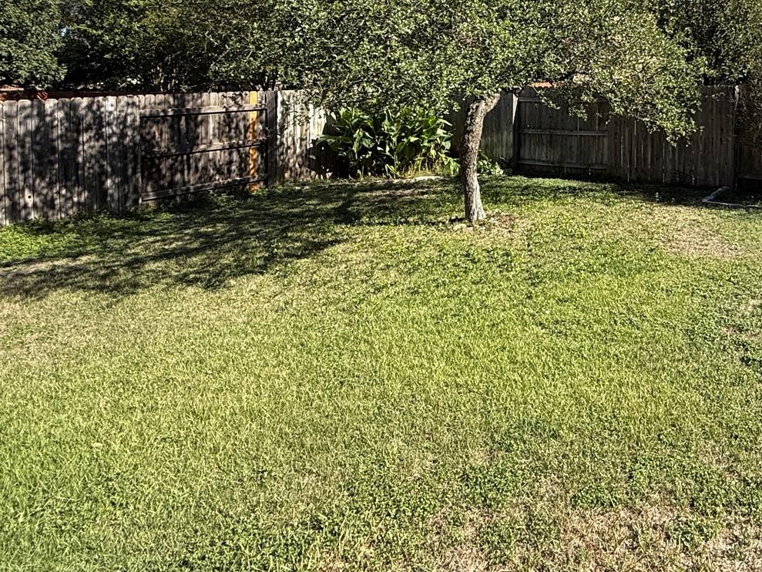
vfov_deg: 45.2
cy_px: 96
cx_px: 593
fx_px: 638
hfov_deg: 57.7
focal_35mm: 29
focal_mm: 2.22
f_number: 2.2
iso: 50
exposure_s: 1/955
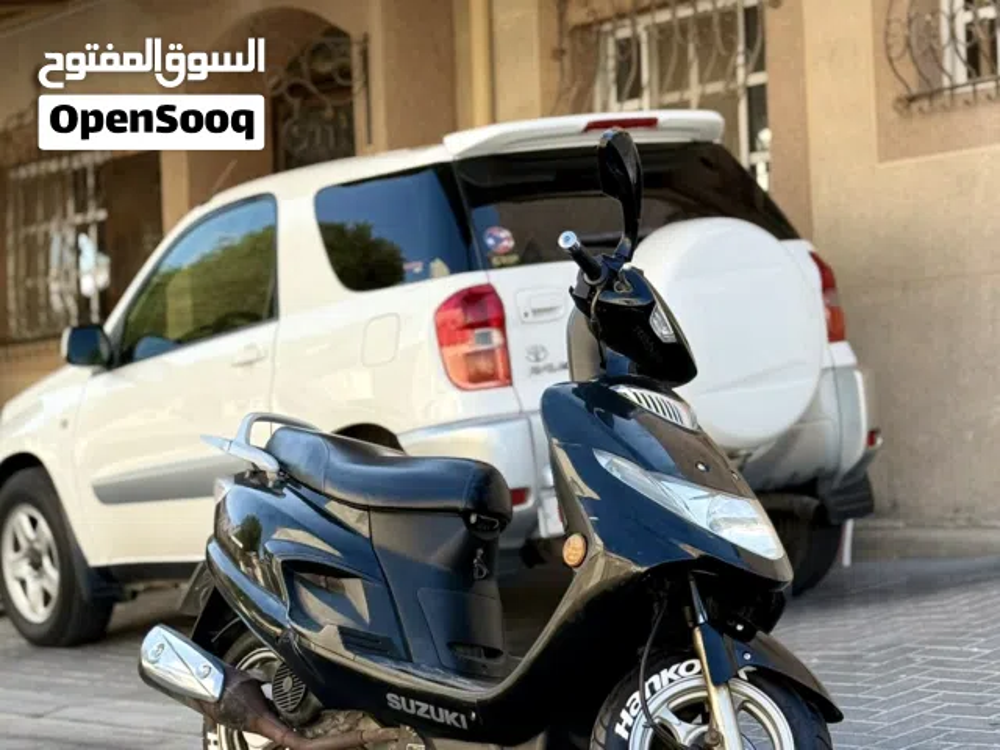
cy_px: 375
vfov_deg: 30.3
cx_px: 500
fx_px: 1387
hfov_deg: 39.7
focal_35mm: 48
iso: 64
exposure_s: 1/1149
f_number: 1.78
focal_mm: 6.76
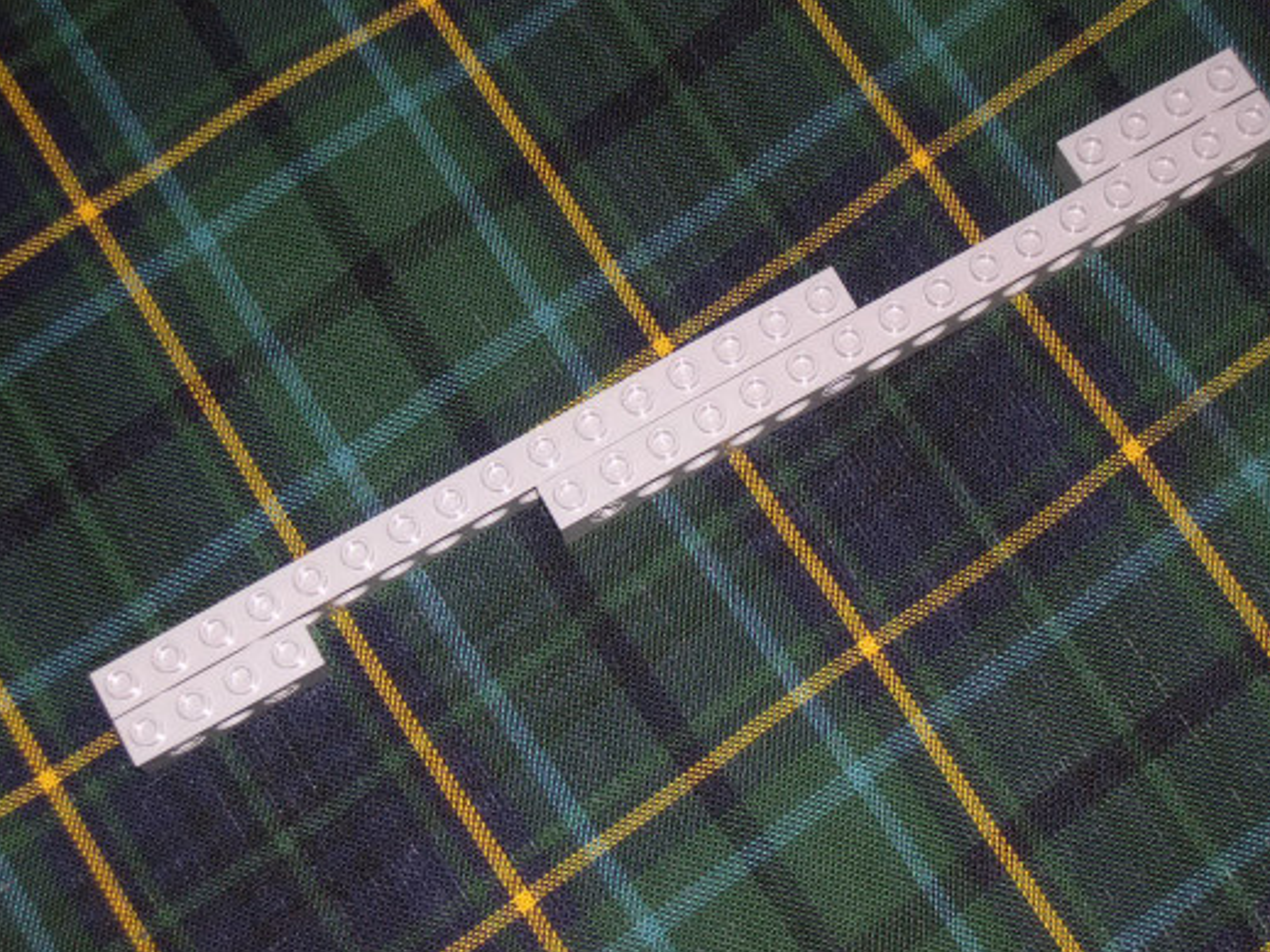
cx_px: 647
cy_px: 467
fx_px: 2714
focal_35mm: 74
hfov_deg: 26.3
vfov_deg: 19.9
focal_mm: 15.3
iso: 100
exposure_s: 1/60
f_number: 3.8
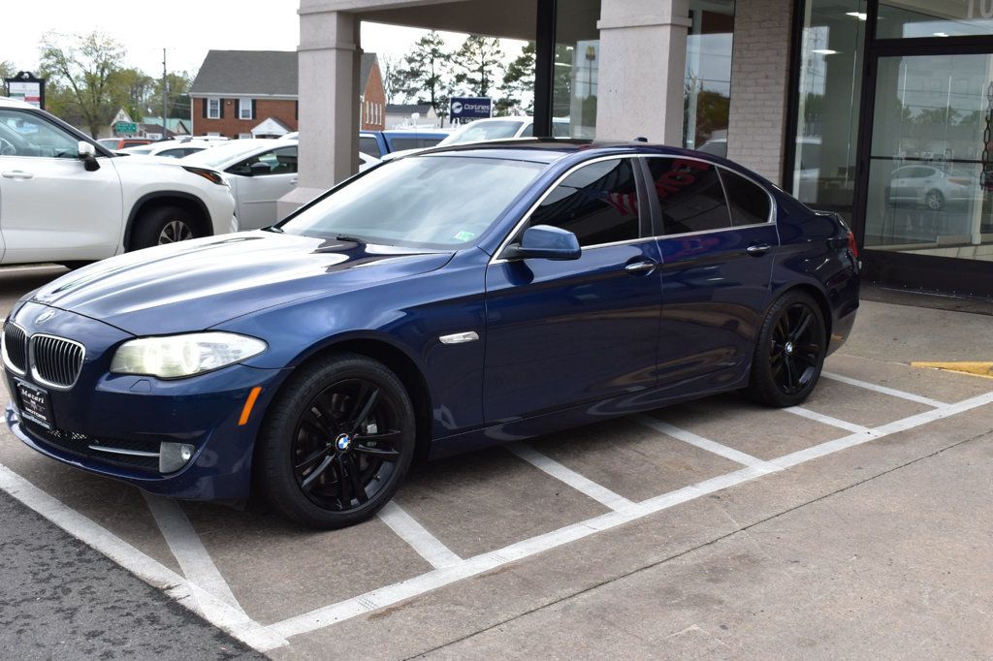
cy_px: 330
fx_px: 1158
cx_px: 496
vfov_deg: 31.9
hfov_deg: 46.4
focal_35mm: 42
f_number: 8
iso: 400
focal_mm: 28
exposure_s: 1/60
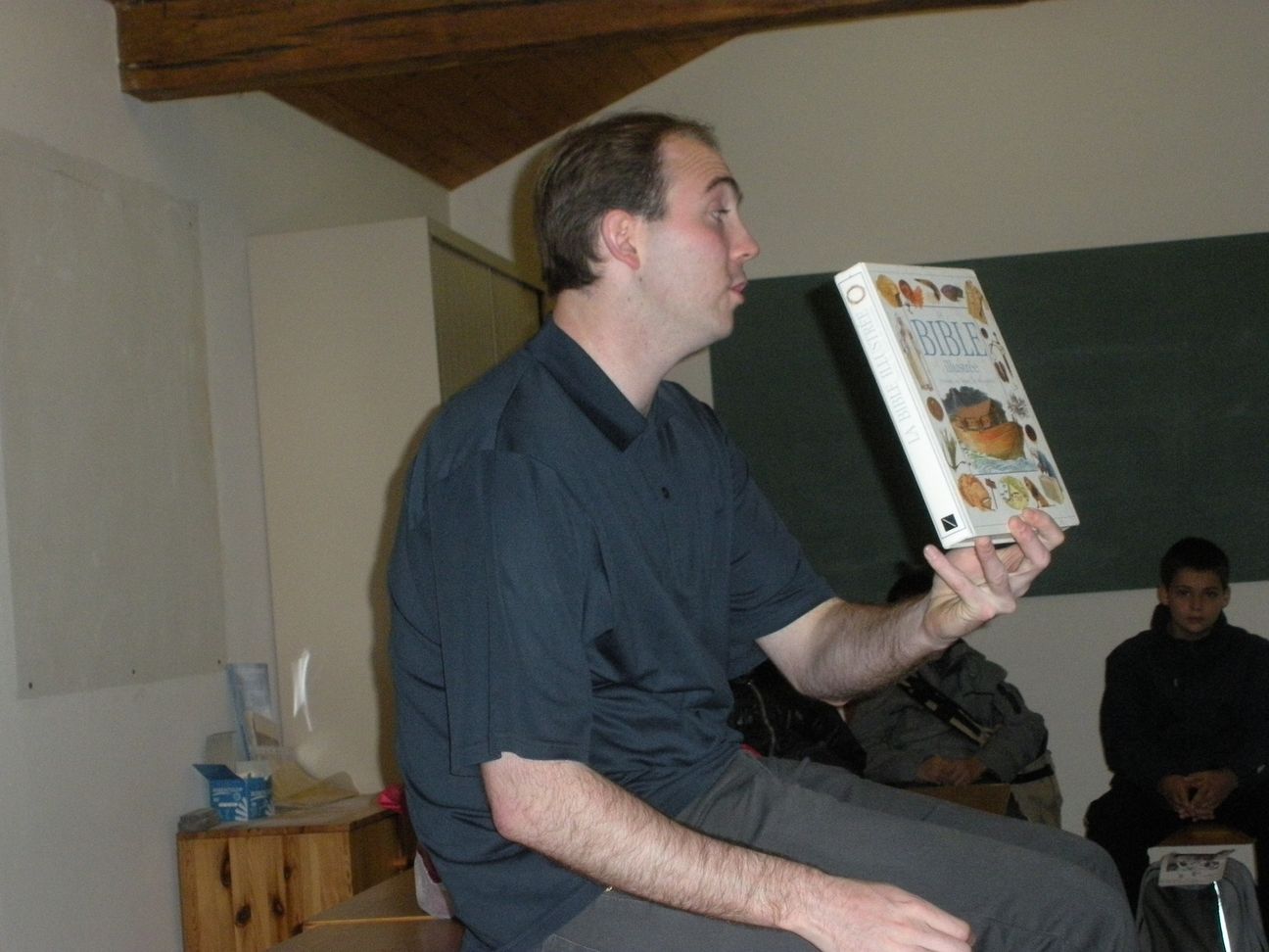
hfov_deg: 31.2
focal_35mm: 62
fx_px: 2273
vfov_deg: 23.7
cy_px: 476
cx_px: 634
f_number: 4.6
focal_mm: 11.2
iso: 512
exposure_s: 1/125
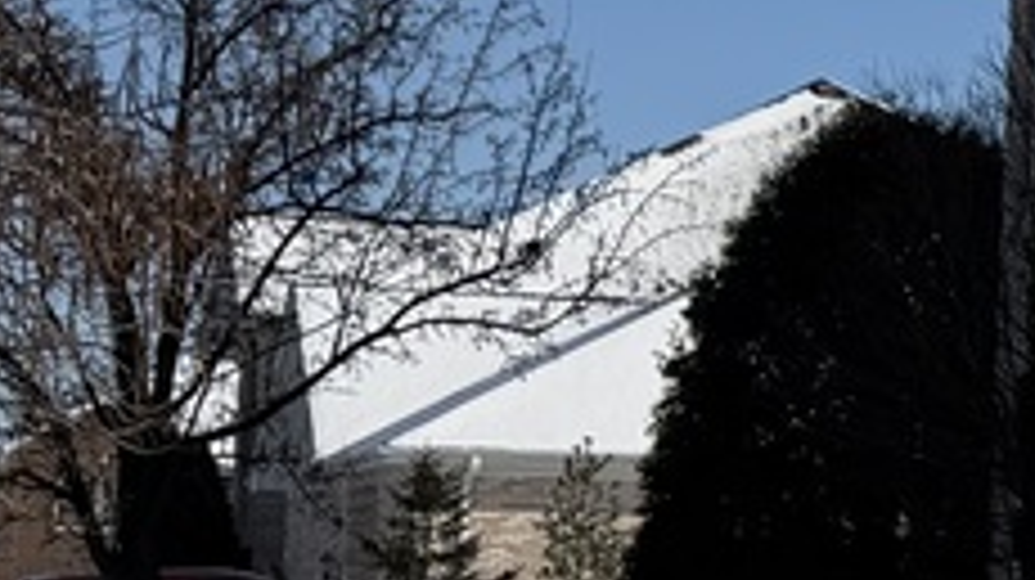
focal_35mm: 164
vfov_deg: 7.4
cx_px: 2732
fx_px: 4498
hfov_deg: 10.6
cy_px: 139
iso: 80
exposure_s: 1/10309
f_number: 1.78
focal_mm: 6.76
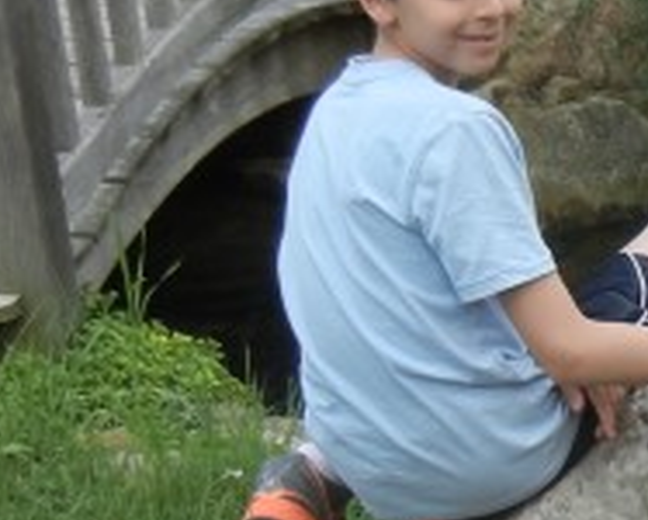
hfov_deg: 11.6
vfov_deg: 9.6
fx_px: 3072
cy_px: 433
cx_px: 901
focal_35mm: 160
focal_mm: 5.4
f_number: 3.5
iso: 160
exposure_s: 1/260
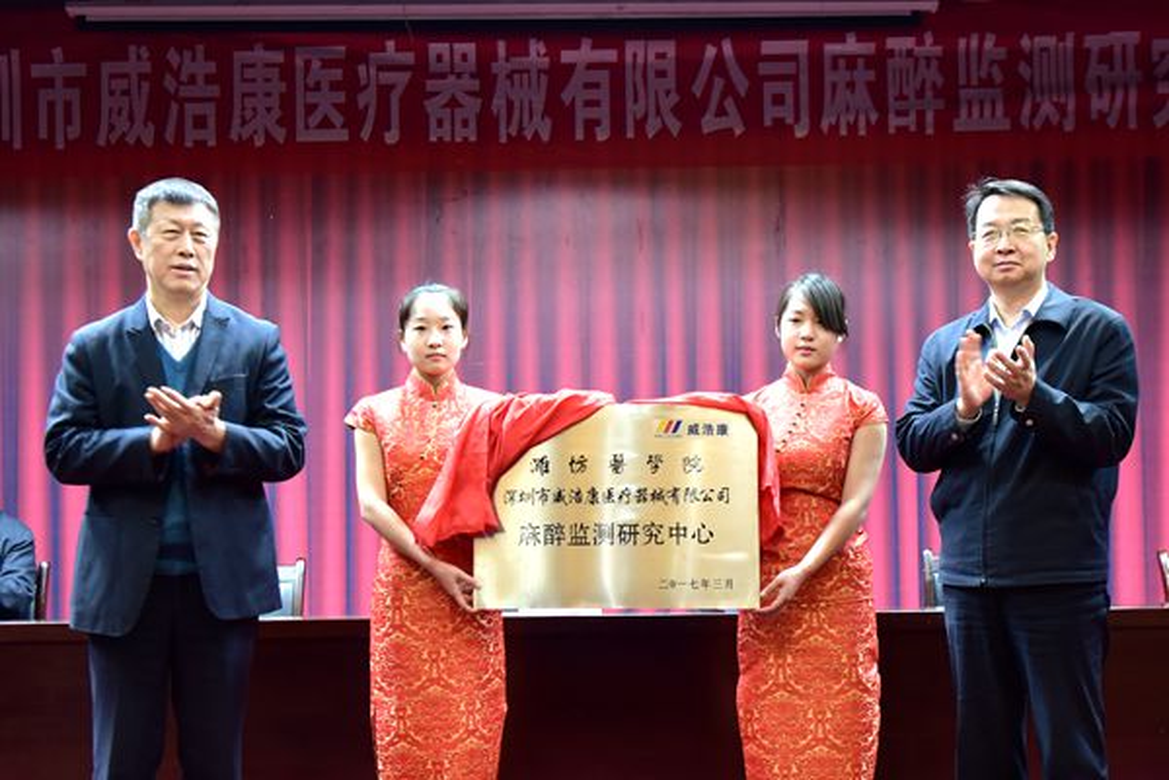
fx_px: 747
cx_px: 584
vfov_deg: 55.1
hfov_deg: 76.1
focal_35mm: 23
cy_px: 390
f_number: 3.2
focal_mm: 23
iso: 800
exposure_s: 1/40
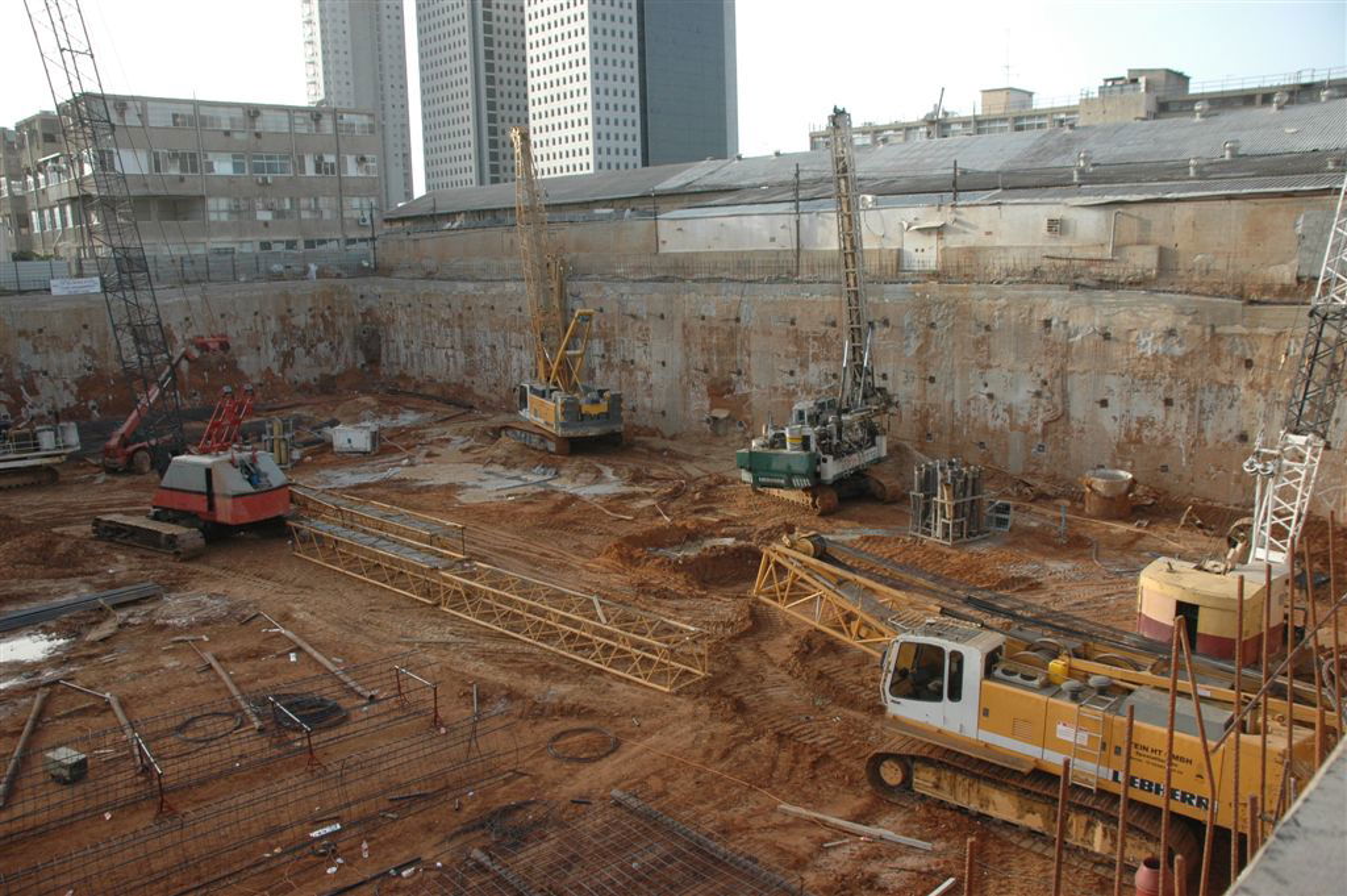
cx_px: 674
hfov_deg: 57.3
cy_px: 448
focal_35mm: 33
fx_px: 1234
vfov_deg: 39.9
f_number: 8
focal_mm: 22
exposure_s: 1/250
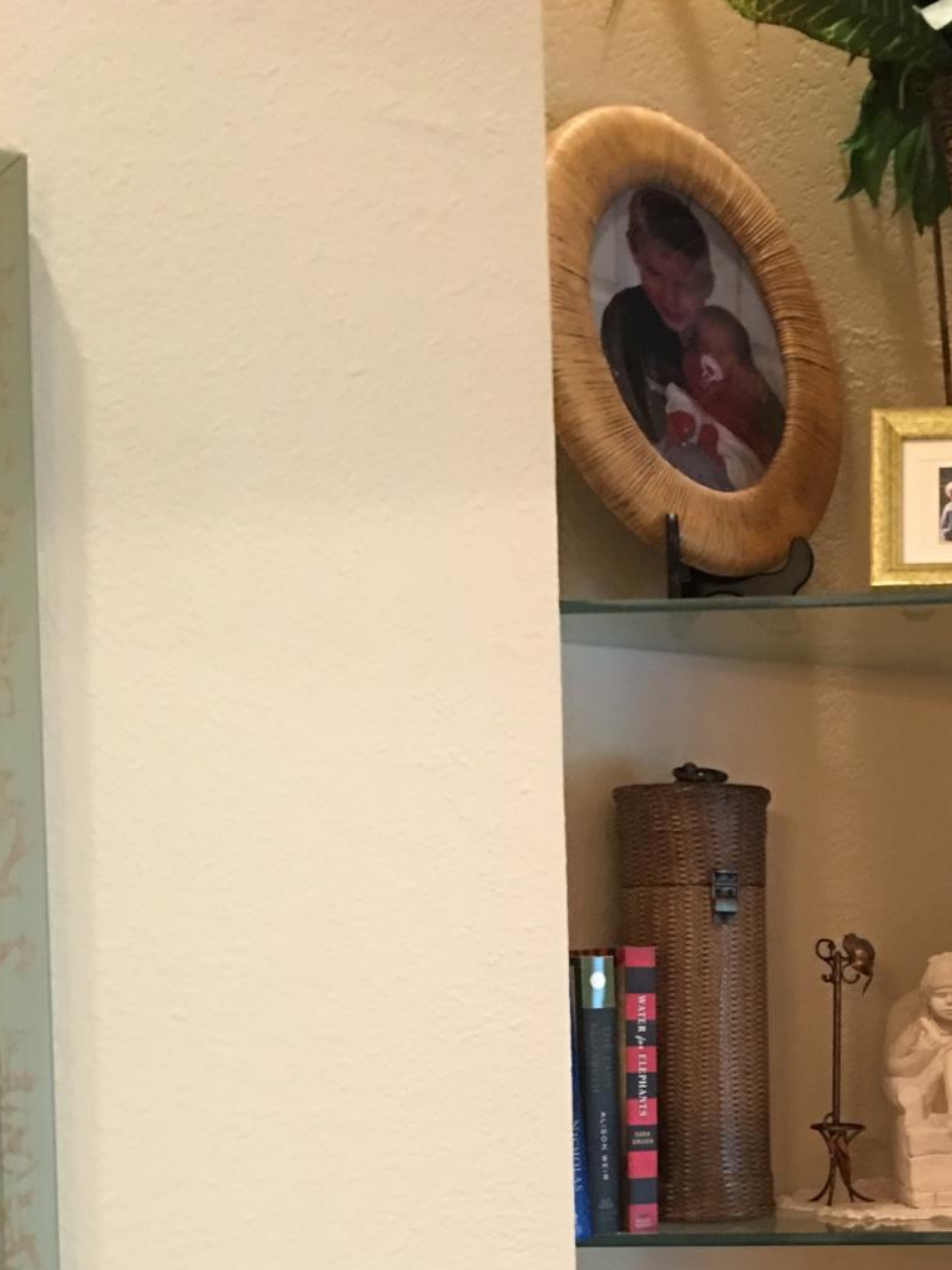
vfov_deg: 32.0
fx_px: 2091
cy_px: 1163
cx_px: 905
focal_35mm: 57
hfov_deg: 24.7
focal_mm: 4.15
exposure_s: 1/8
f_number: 2.2
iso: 100
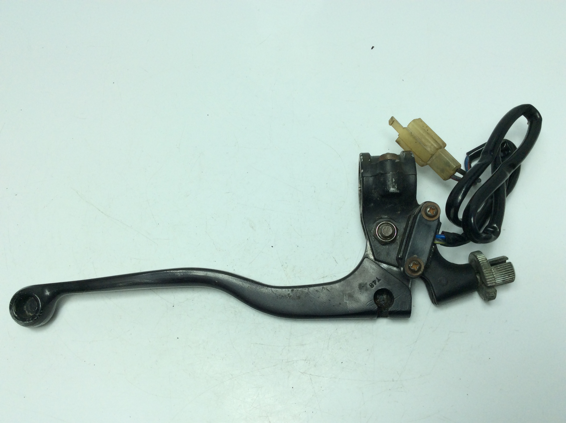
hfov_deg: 56.9
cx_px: 283
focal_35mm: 32
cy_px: 212
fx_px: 522
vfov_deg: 44.1
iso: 32
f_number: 2.4
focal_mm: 3.3
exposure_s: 1/545
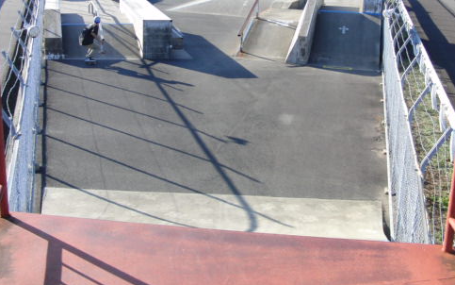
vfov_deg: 24.6
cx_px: 236
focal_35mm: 52
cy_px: 68
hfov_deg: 38.9
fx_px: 645
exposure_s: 1/400
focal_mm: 6.42
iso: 100
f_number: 3.6
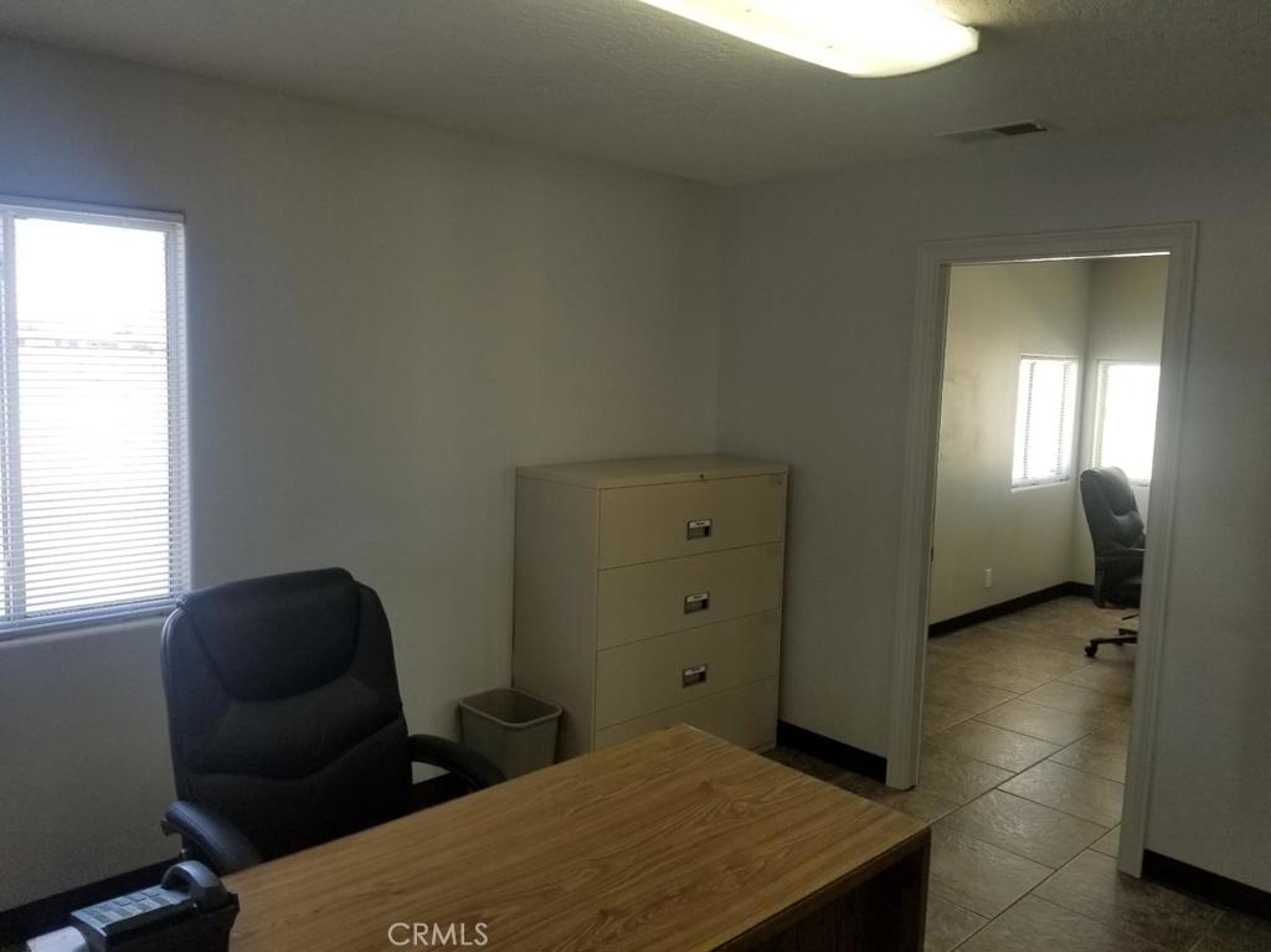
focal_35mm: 26
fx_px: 954
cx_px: 636
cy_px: 476
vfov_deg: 53.0
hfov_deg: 67.3
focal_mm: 4.25
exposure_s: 1/120
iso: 80
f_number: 1.7
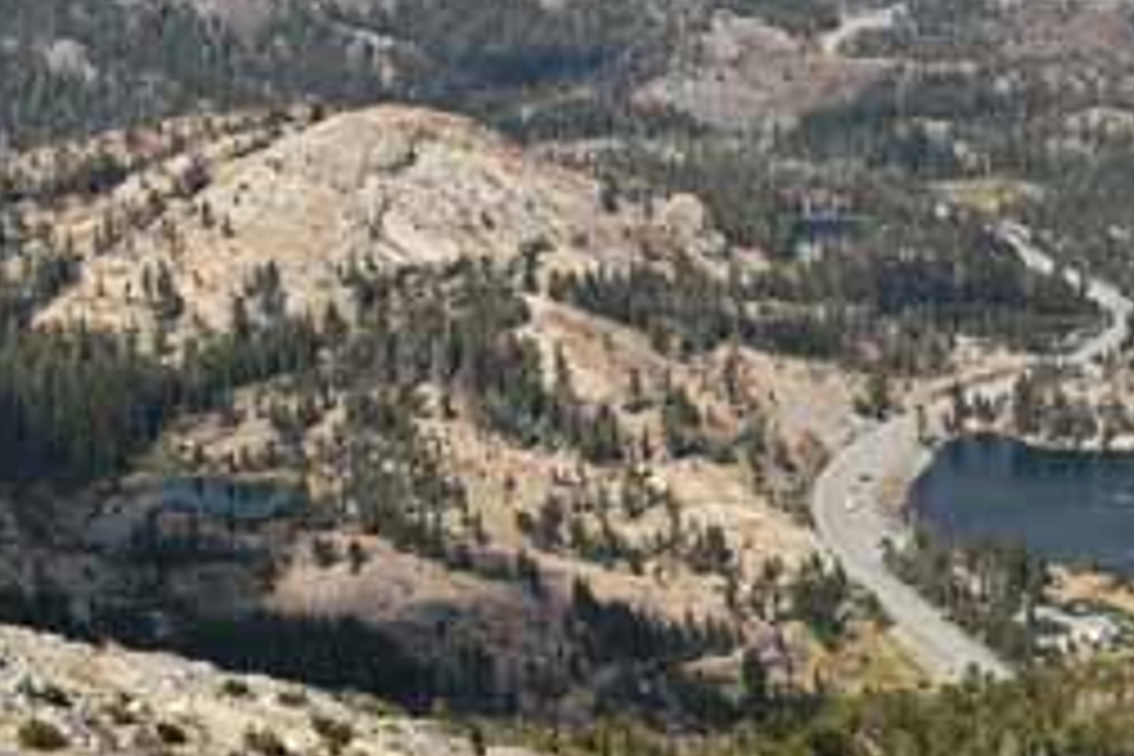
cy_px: -122
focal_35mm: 111
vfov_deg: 12.1
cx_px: 1098
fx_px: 3496
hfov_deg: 18.0
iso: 100
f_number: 5.6
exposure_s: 1/1000
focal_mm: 35
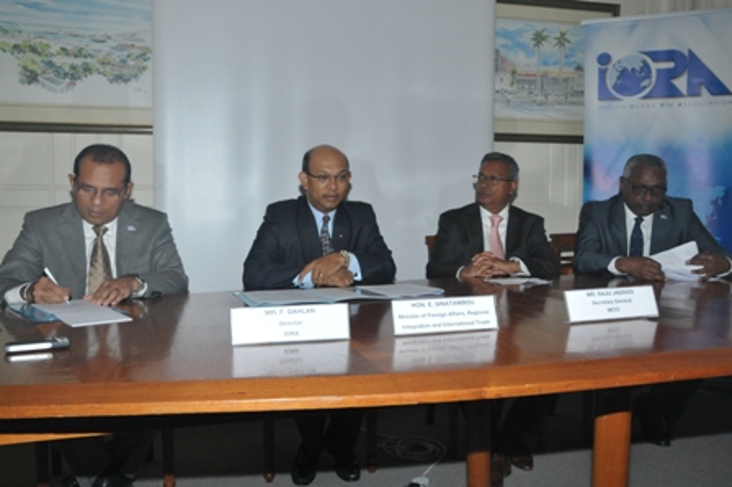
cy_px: 244
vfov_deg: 39.9
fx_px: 670
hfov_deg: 57.3
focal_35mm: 33
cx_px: 366
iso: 1250
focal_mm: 22
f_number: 8
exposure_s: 1/160
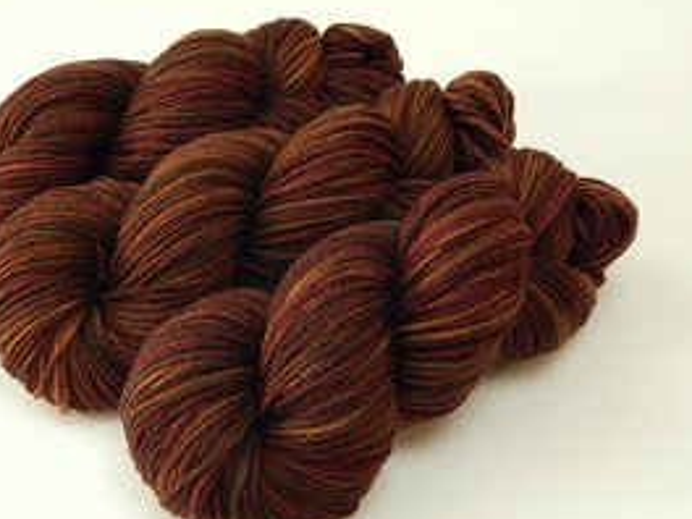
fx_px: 1139
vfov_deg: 25.7
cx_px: 262
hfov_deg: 33.6
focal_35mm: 57
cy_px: 269
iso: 125
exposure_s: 1/30
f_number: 3.6
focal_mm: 7.7
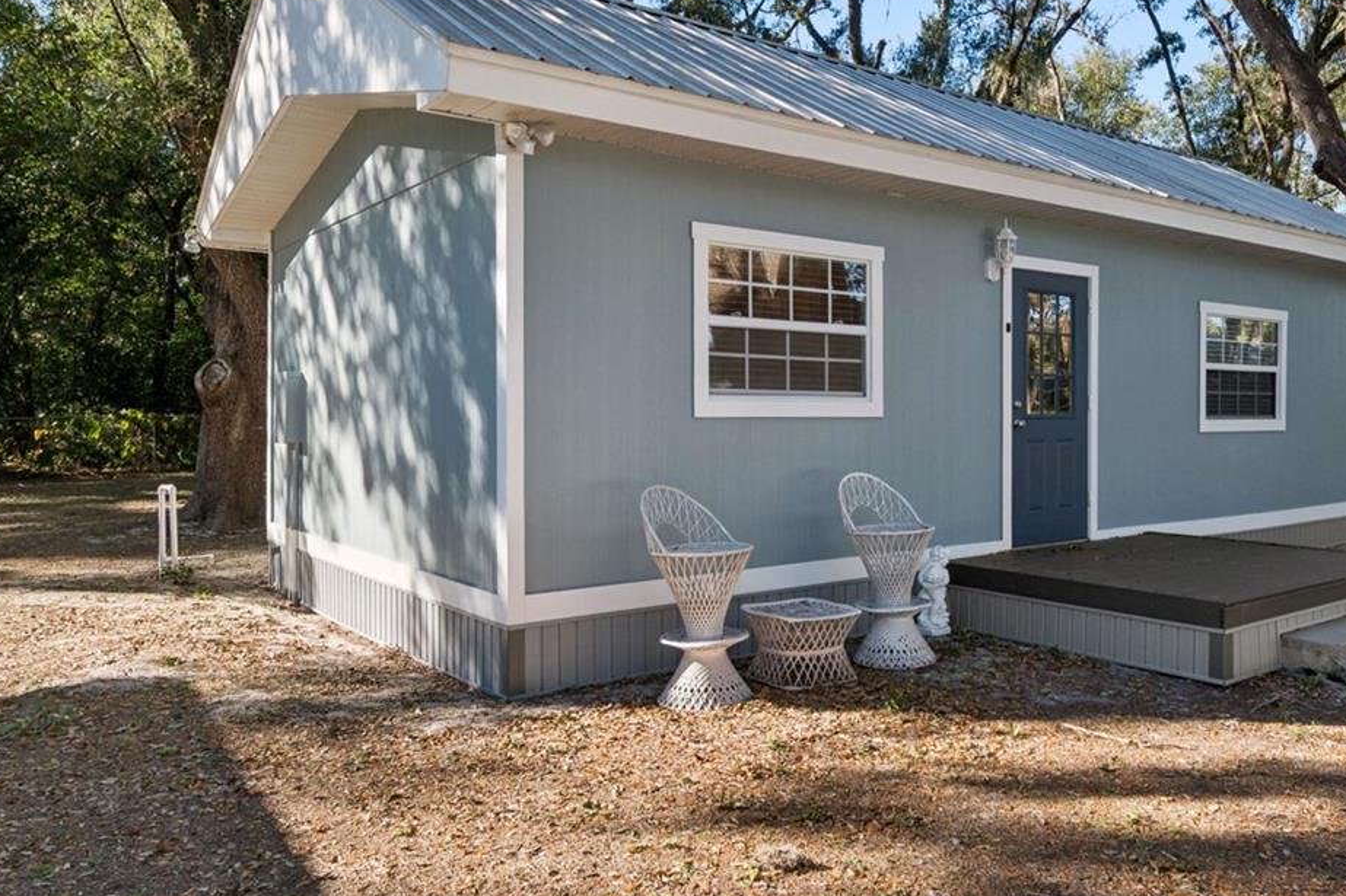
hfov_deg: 68.6
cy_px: 498
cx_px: 820
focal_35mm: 26
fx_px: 972
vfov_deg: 49.4
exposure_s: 1/100
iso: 100
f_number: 7.1
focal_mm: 10
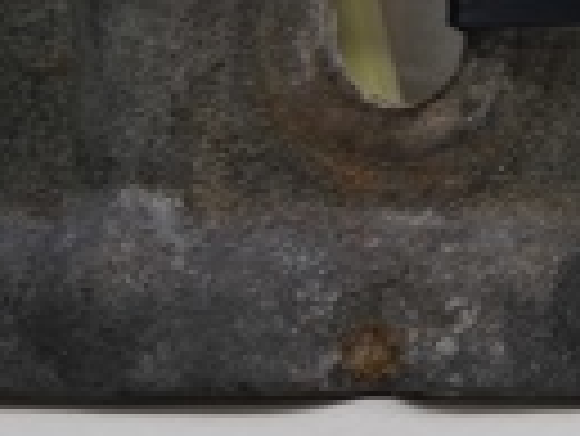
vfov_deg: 10.7
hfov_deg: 12.6
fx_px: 2247
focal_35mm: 134
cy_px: -191
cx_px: 1218
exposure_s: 1/100
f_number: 1.8
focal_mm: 4
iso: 50
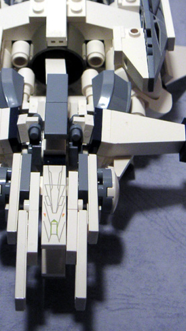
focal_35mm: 68
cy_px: 122
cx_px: 45
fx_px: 596
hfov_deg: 17.6
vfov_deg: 30.8
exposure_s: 1/45
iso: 80
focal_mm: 6
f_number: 2.8
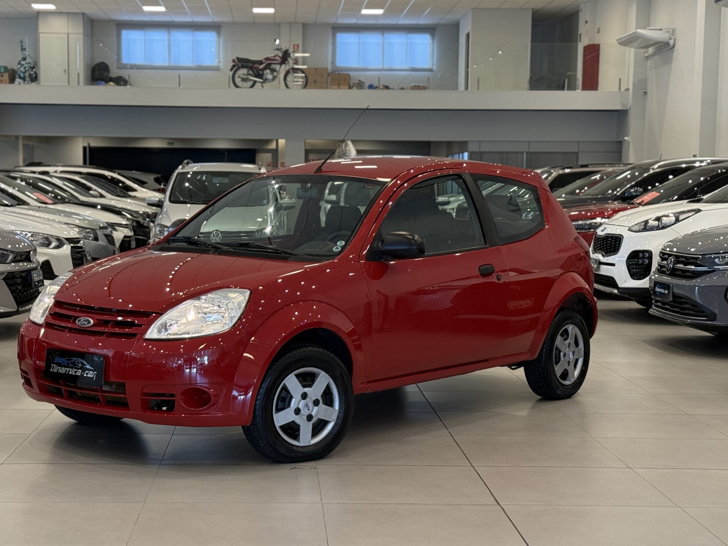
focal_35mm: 62
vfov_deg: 23.6
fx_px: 1304
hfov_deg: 31.1
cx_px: 303
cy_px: 288
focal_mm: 6.76
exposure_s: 1/60
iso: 125
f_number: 1.78
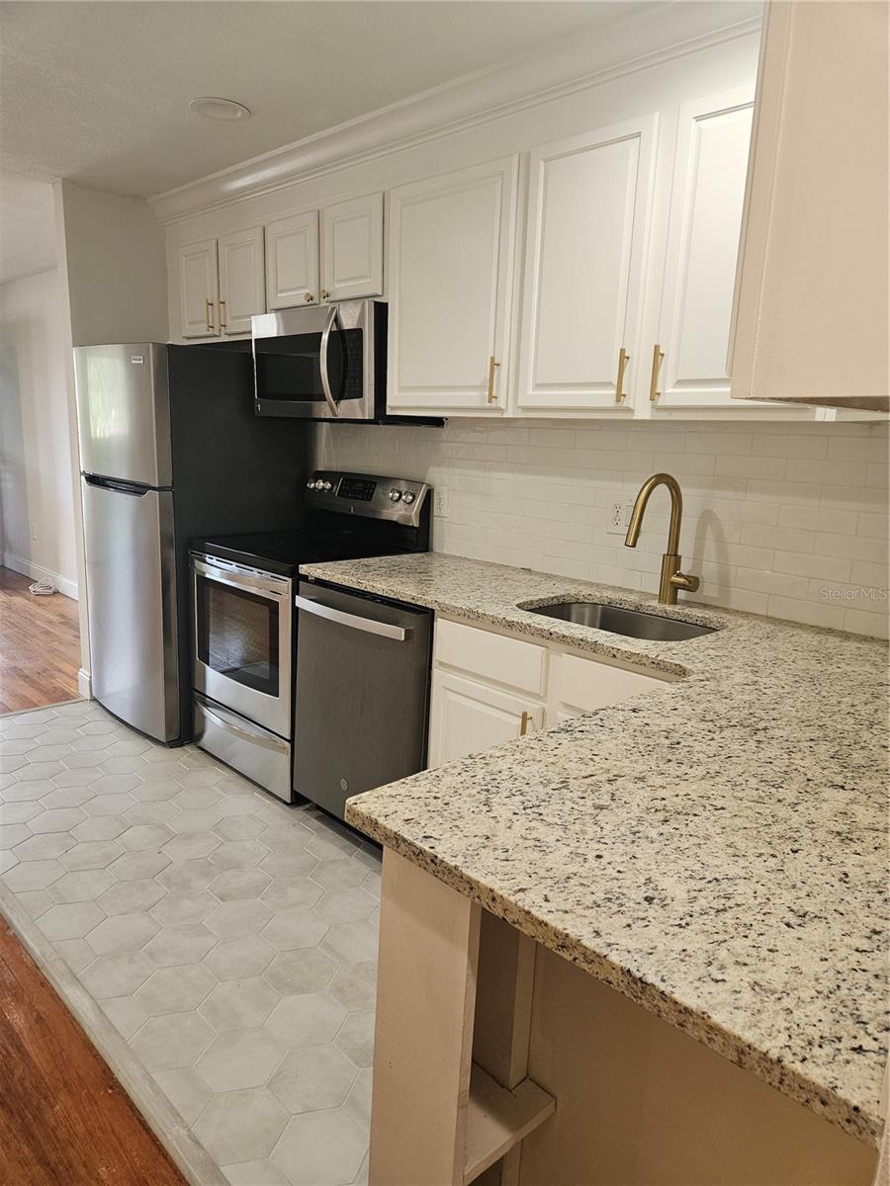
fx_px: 788
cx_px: 445
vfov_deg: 73.9
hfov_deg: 58.9
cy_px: 593
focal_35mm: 23
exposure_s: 1/120
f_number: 1.8
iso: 160
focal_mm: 5.4
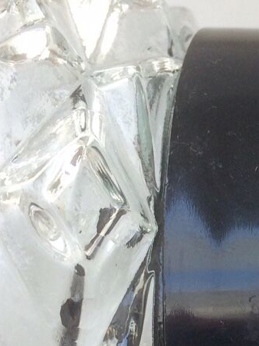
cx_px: 448
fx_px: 1048
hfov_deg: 12.9
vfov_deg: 18.4
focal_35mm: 105
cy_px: 318
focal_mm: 4.15
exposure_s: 1/50
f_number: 2.2
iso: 50
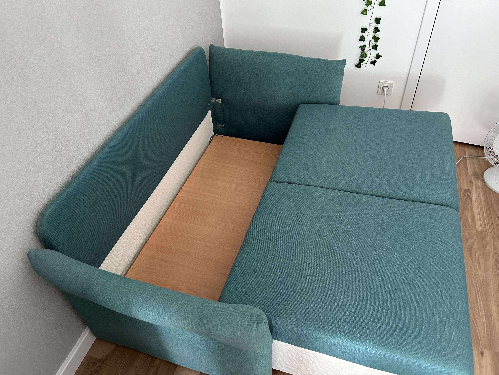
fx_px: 375
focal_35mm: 26
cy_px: 188
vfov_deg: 53.1
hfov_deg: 67.3
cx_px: 250
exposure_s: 1/50
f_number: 1.5
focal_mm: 5.7
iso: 250
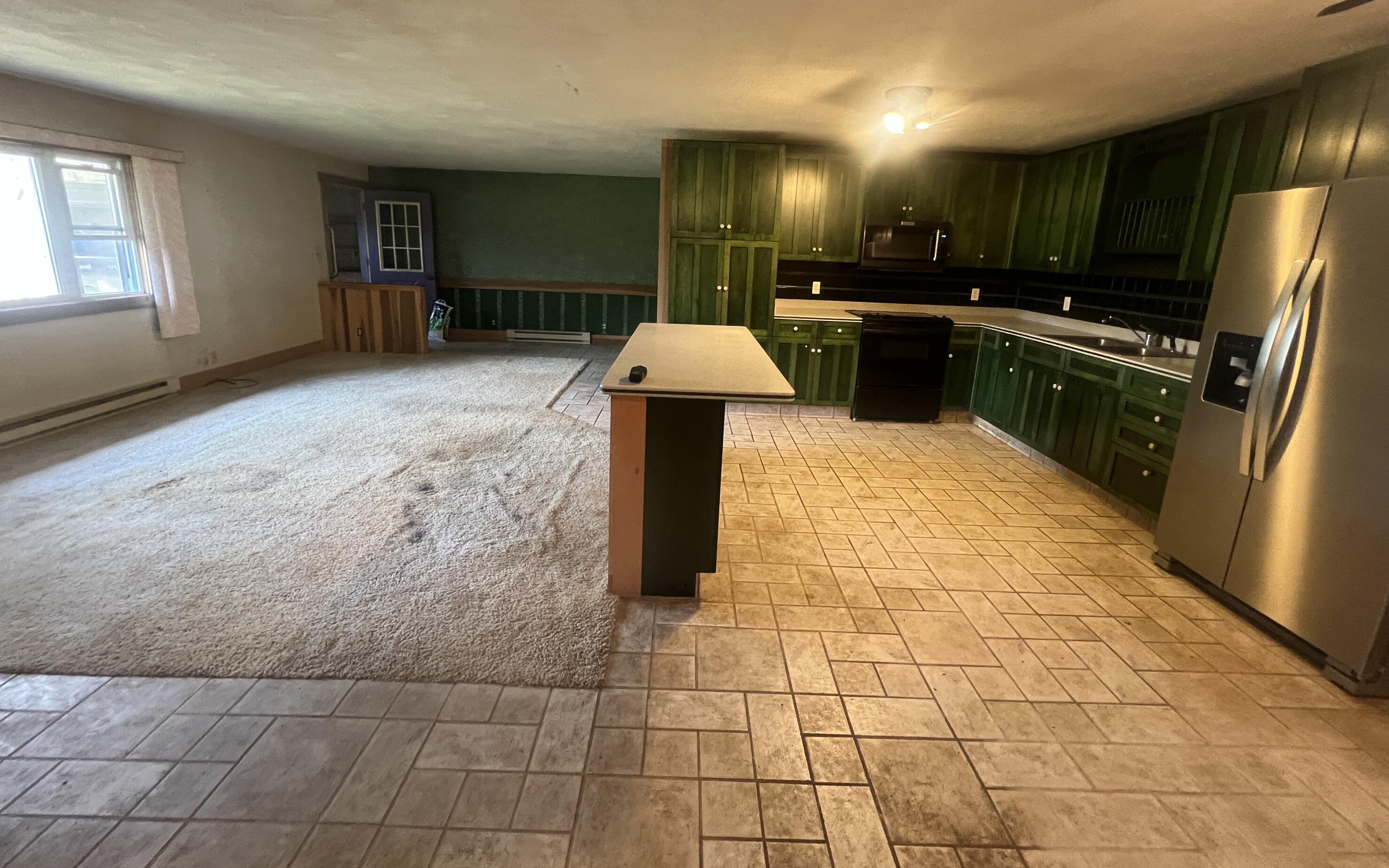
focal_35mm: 14
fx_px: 530
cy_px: 380
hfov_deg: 105.3
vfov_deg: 78.3
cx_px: 694
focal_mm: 1.57
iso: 400
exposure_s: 1/60
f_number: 1.8
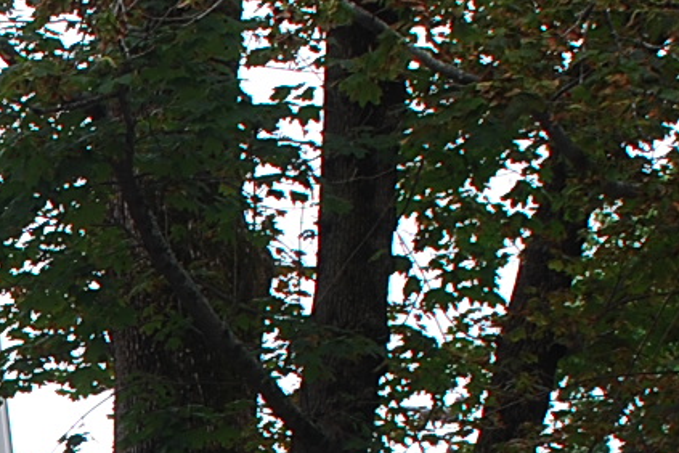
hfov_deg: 11.7
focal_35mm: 165
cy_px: 848
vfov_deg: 8.0
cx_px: -485
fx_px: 3112
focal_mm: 24
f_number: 5.6
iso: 100
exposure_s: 1/125
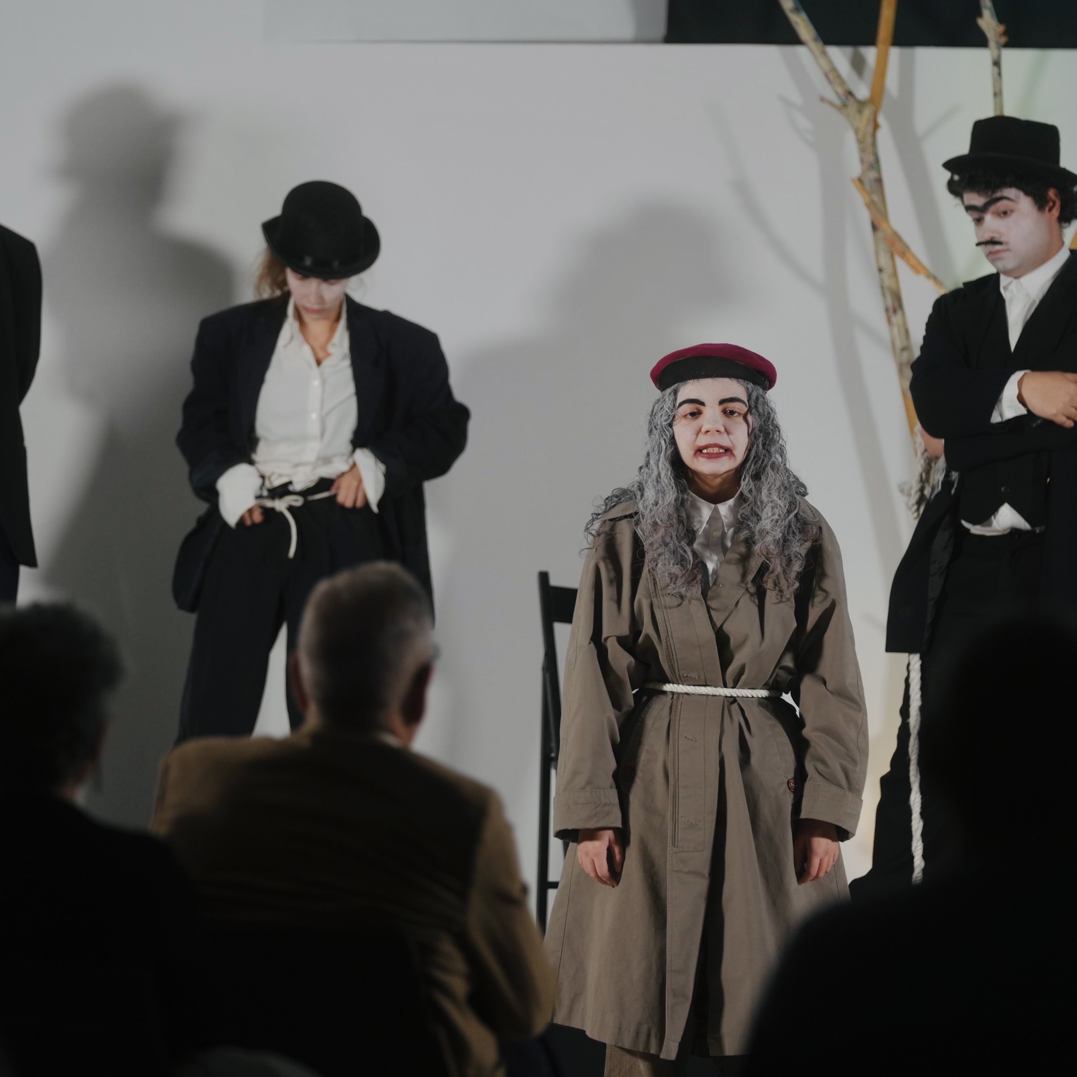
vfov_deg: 8.0
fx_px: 7709
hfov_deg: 8.0
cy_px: 536
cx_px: 522
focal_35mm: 219
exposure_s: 1/50
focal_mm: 171
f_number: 2.8
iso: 250
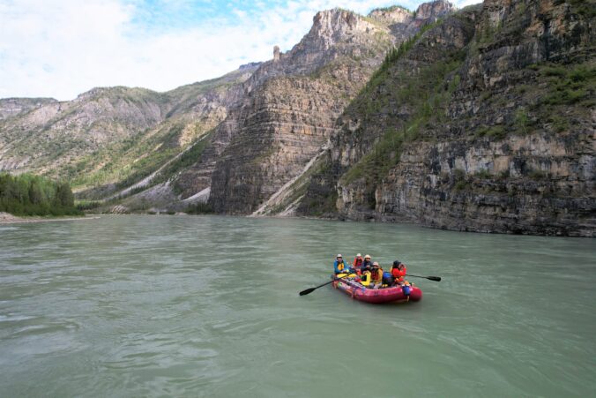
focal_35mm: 22
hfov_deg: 78.6
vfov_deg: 57.2
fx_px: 364
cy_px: 199
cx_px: 298
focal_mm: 8.38
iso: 140
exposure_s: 1/100
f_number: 2.8
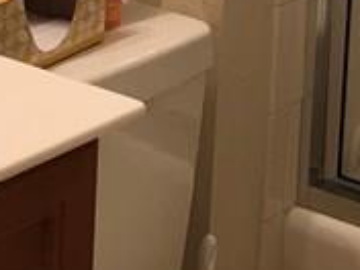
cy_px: -323
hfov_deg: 12.1
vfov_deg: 8.5
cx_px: 186
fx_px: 1695
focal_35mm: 163
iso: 40
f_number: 1.8
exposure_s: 1/24
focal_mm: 3.99
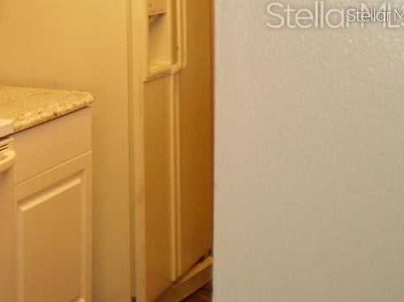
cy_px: 15
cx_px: -10
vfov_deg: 18.5
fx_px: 910
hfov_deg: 23.8
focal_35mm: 78
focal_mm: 6.3
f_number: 3.1
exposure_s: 1/30
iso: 125
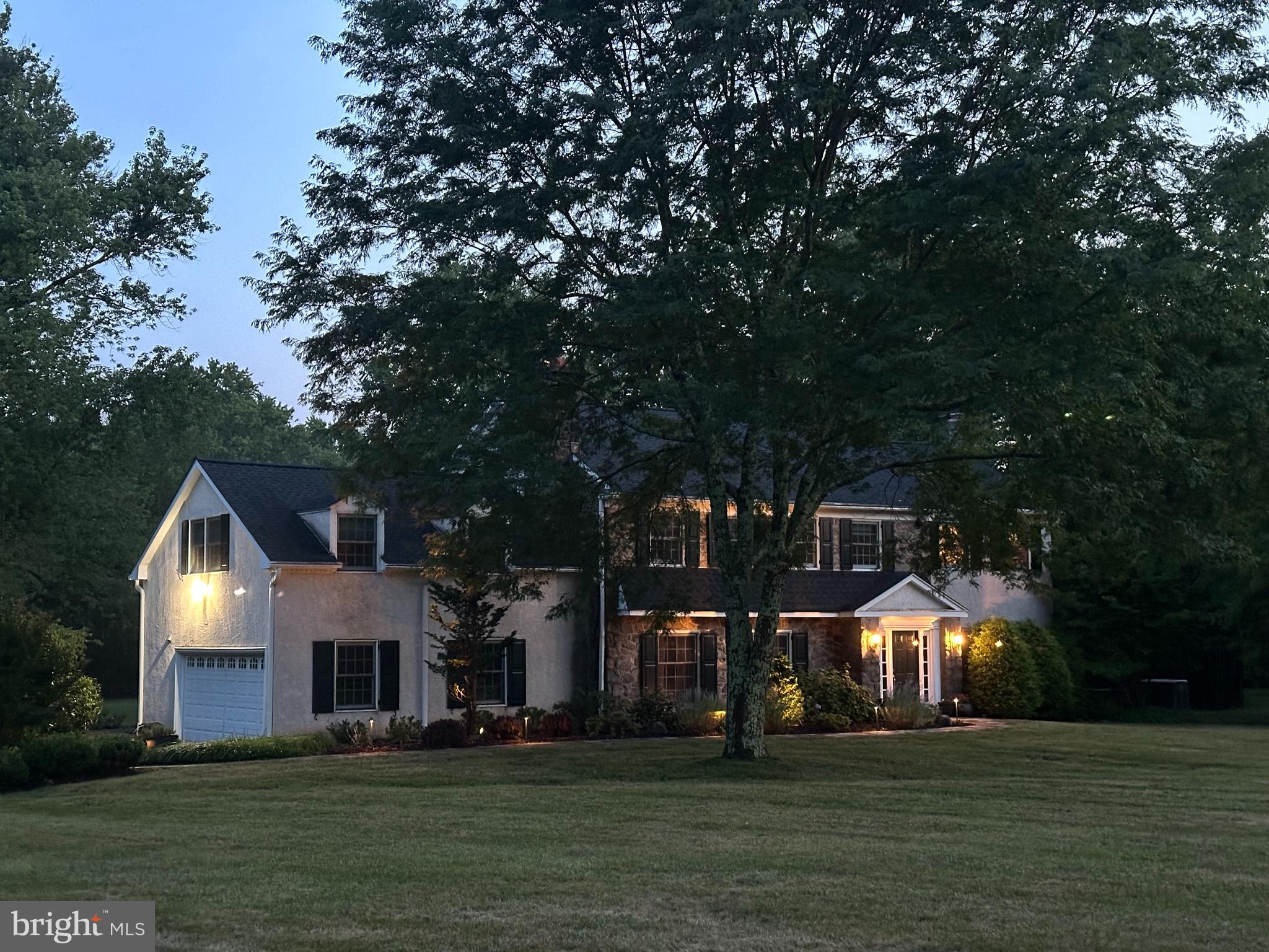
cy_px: 476
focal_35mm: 48
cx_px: 634
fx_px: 1760
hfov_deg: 39.7
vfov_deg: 30.3
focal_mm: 6.86
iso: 640
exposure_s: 1/20
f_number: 1.78
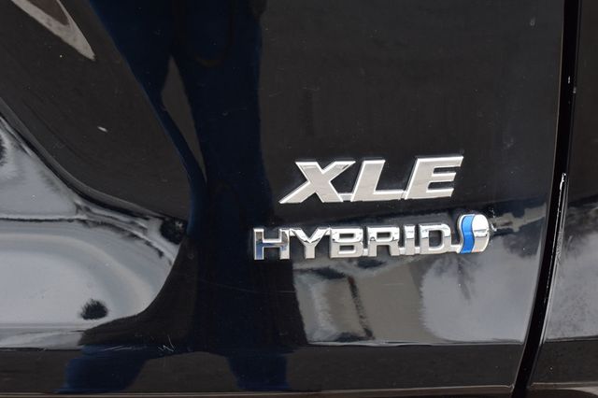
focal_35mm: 82
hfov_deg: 24.6
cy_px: 199
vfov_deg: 16.5
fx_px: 1370
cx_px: 299
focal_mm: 55
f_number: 8
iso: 400
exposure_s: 1/80
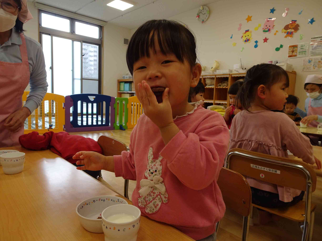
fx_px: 223
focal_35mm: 24
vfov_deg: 56.8
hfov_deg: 71.6
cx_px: 161
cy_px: 120
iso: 80
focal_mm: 4.1
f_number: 3.5
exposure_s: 1/50
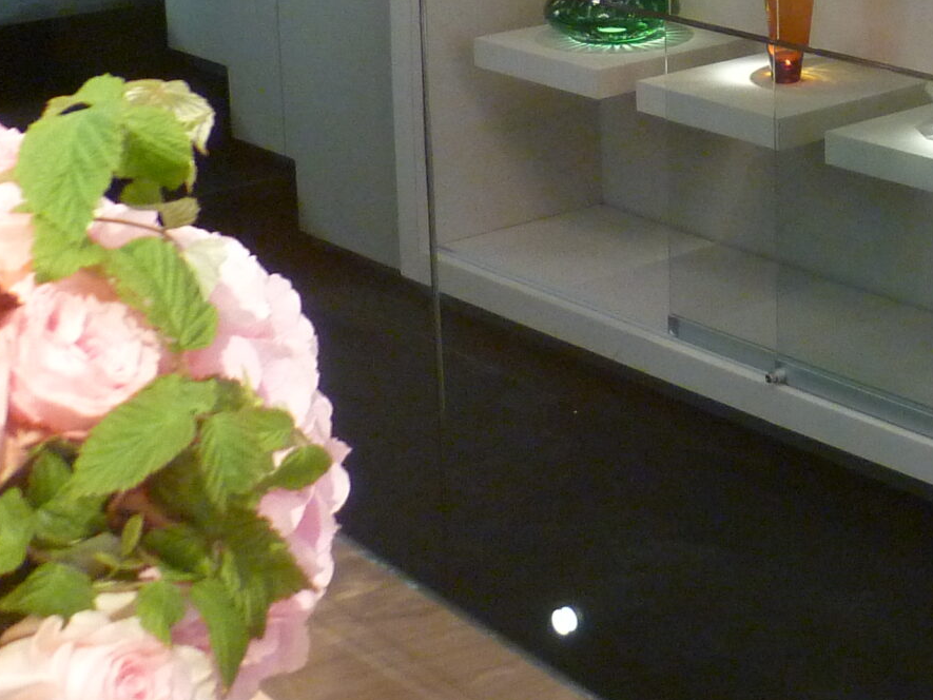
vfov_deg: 17.6
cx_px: 1100
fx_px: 2183
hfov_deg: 22.4
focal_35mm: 81
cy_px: -78
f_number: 2.8
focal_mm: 5
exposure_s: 1/30
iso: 320
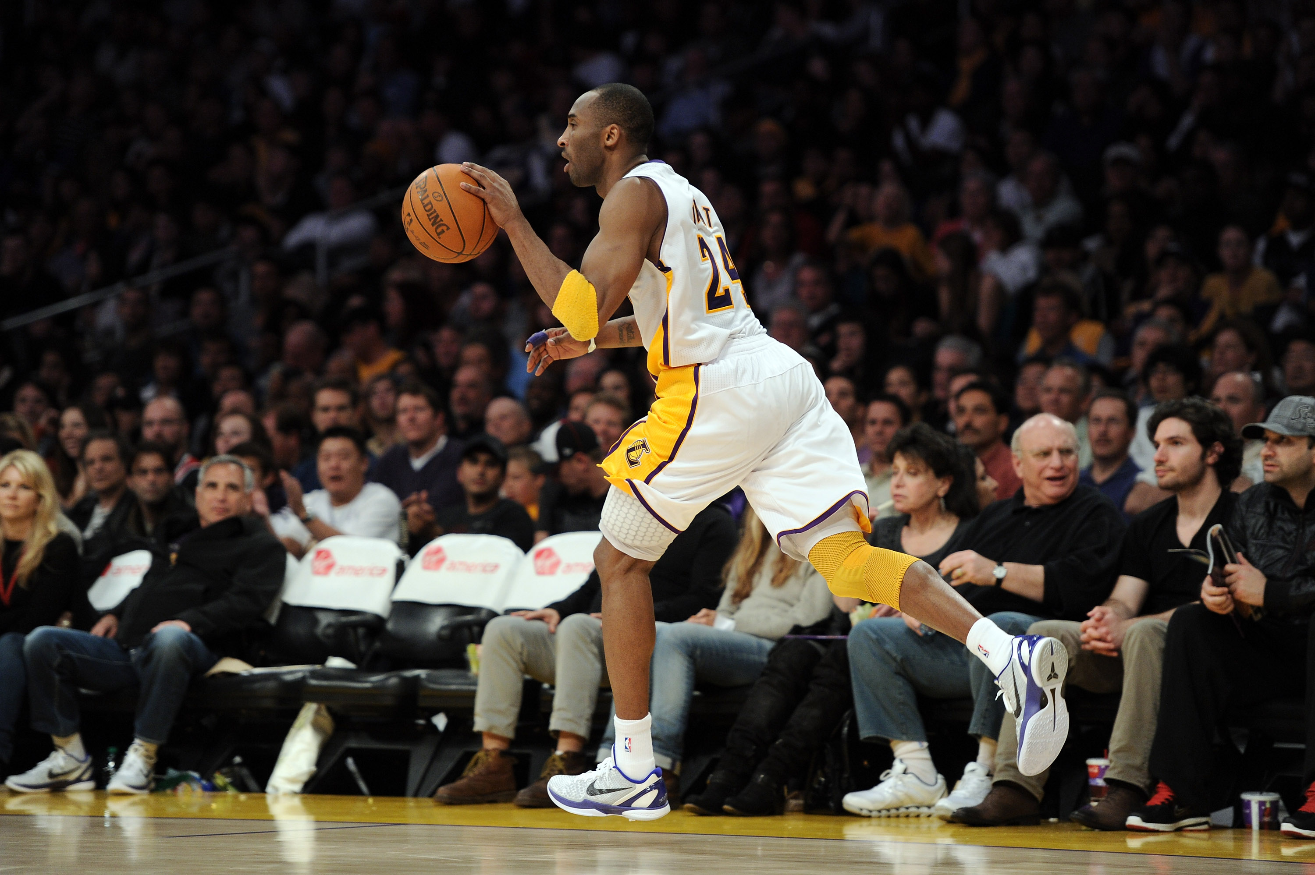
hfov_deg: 12.5
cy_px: 438
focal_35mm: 165
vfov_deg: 8.3
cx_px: 658
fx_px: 6024
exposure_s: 1/1000
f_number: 2.8
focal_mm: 165
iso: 2500
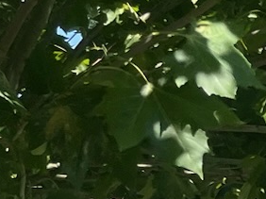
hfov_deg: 9.5
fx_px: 1451
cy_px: 269
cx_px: 590
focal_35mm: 189
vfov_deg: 7.7
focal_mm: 5.1
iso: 50
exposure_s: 1/2222
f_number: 1.6
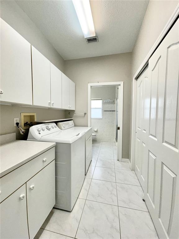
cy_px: 120
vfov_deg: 102.1
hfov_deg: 85.7
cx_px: 90
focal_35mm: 14
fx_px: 97
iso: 160
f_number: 2.2
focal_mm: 2.22
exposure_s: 1/120
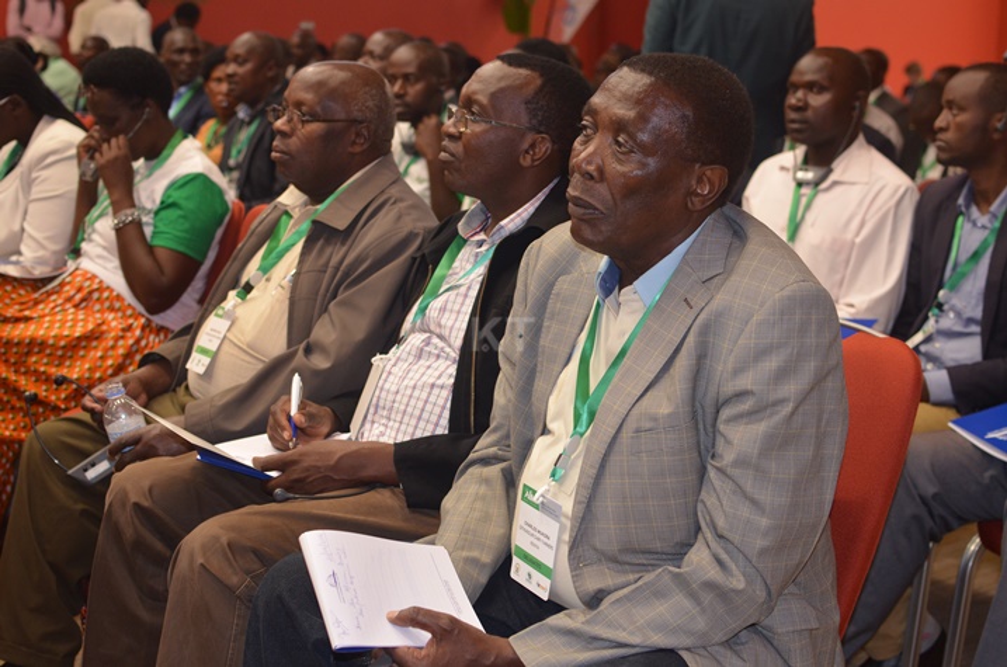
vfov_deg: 25.6
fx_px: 1466
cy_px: 334
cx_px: 504
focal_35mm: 52
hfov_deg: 37.9
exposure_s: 1/60
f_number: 2.8
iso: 900
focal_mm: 35
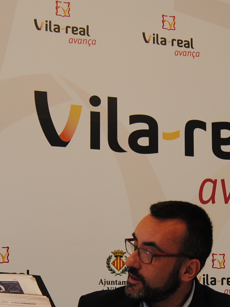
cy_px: 249
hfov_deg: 14.7
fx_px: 886
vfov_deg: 19.4
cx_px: 163
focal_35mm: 100
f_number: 4.5
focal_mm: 24
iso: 200
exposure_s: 1/80
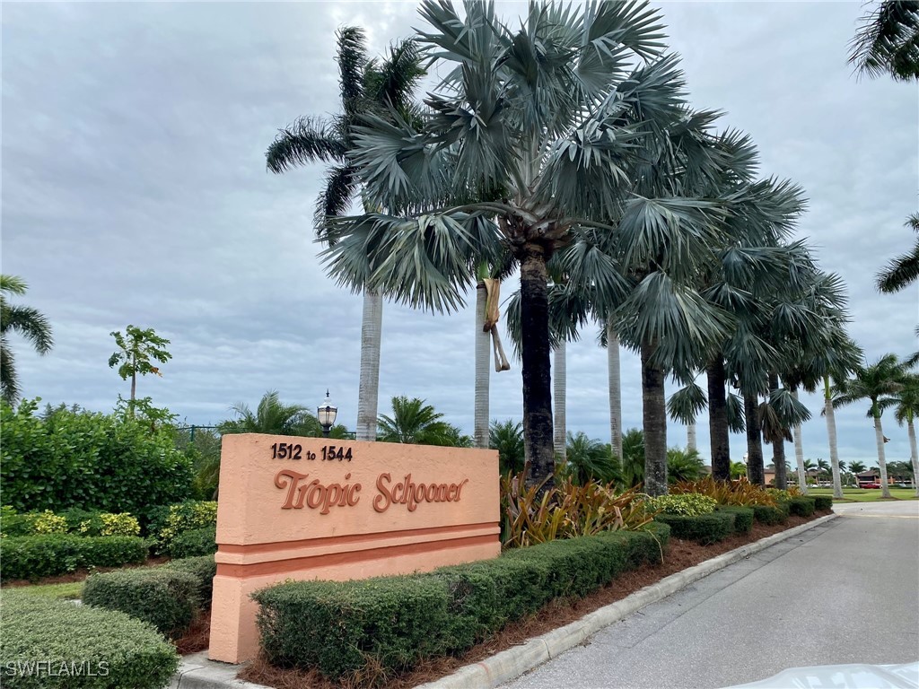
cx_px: 460
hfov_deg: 67.3
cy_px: 344
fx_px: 690
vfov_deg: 53.1
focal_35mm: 26
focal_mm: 4.25
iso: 32
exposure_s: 1/1464
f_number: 1.8
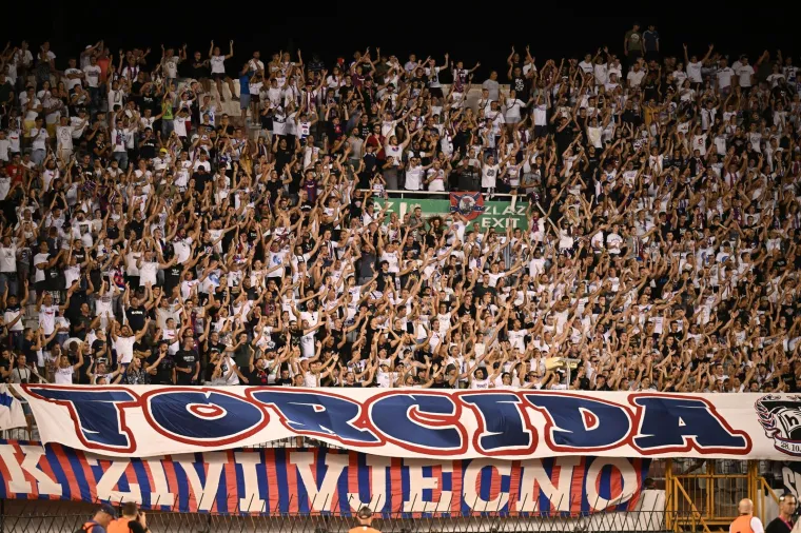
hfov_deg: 12.1
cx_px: 400
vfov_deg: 8.1
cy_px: 266
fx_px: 3781
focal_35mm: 170
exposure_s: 1/640
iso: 3200
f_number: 2.8
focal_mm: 170
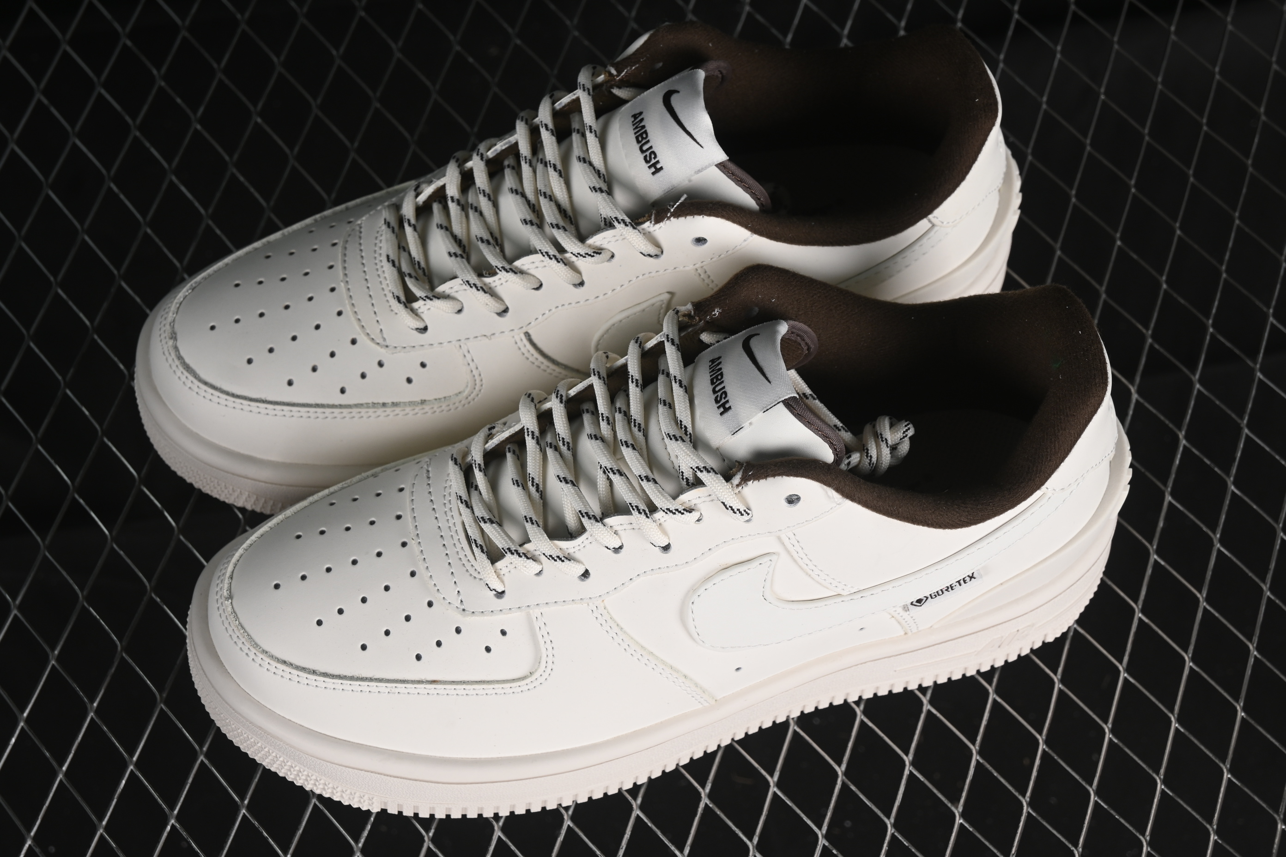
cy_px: 428
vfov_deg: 18.2
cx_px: 643
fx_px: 2679
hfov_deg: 27.0
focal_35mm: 75
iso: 160
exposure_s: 1/80
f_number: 8
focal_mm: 50
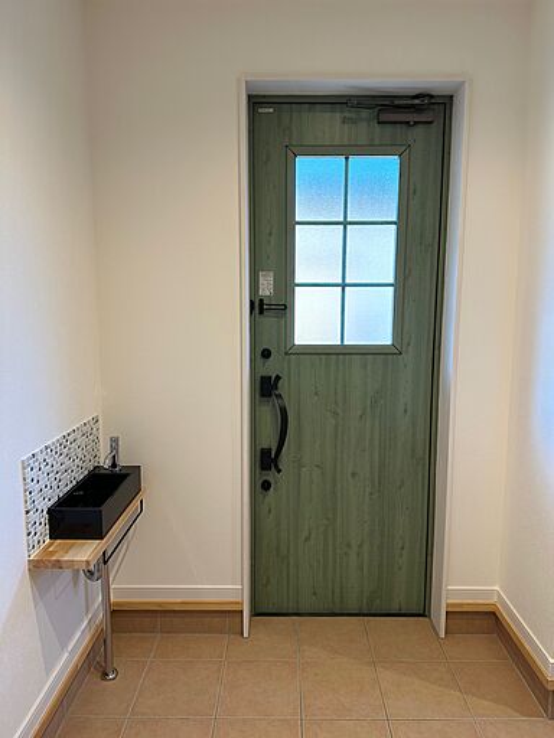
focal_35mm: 24
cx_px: 277
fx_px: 512
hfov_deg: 56.8
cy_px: 369
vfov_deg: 71.6
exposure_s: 1/60
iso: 125
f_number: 1.78
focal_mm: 6.86
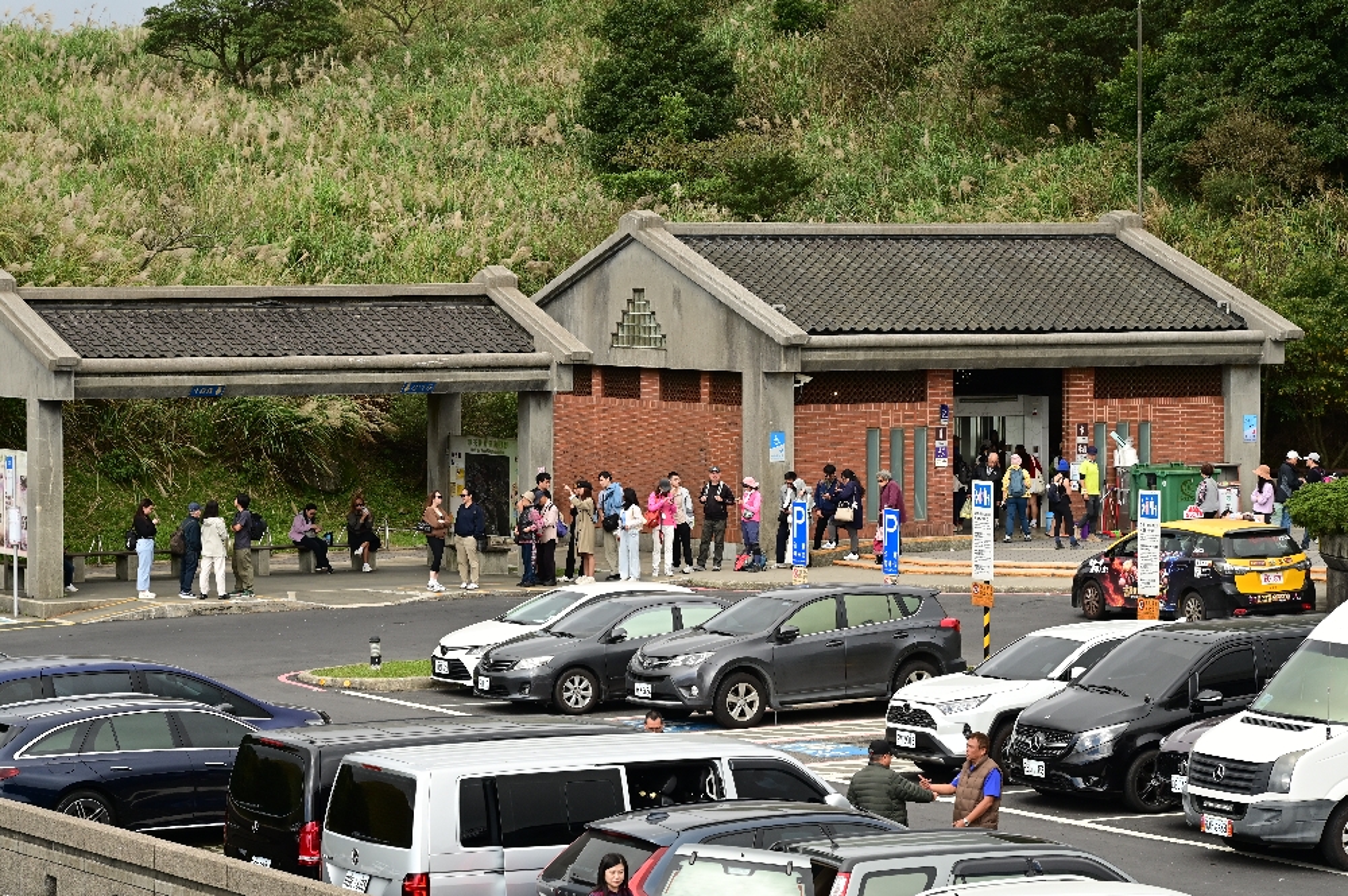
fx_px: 4490
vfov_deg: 11.4
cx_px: 674
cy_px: 448
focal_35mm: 120
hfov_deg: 17.1
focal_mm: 120
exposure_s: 1/1000
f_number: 8
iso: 640
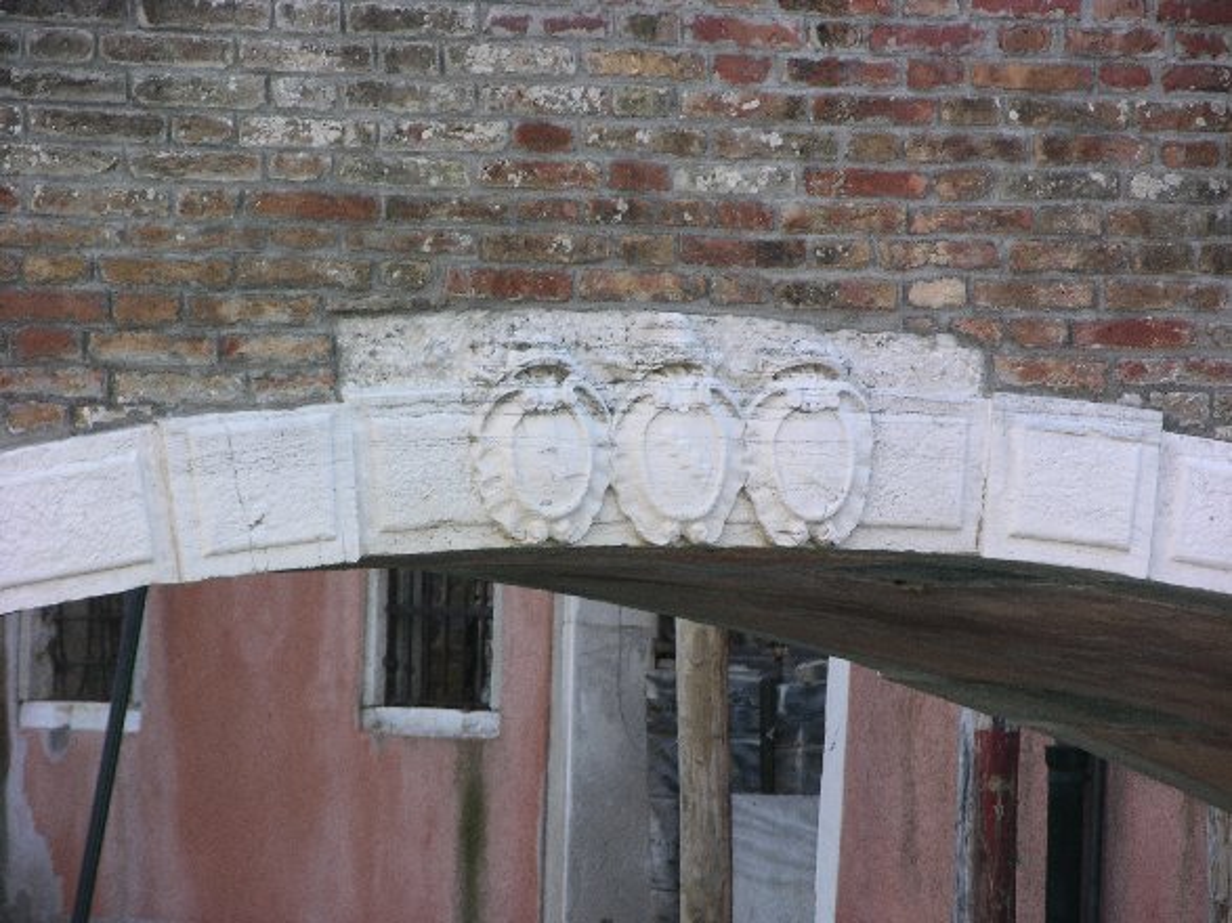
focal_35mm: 280
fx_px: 9963
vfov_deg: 5.3
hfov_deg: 7.1
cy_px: 462
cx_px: 616
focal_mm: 71.2
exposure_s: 1/94.4
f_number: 4.7
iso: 50
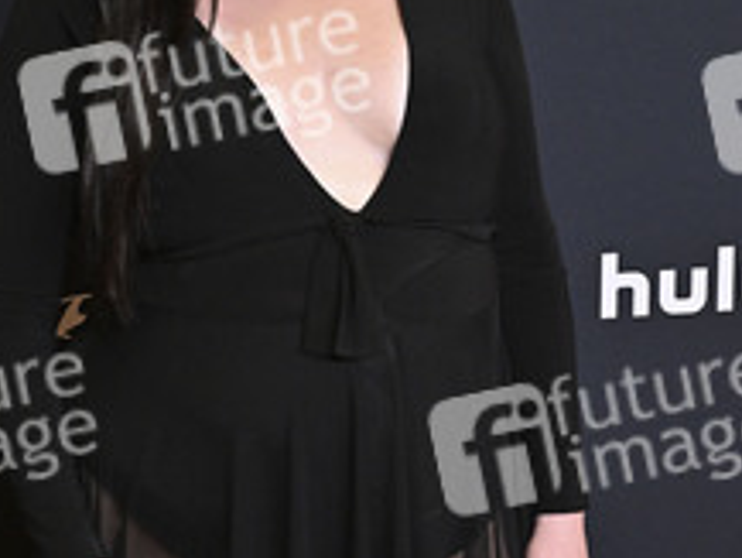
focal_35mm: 115
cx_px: 294
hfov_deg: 17.1
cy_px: 264
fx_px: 2466
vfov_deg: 12.9
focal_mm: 65
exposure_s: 1/250
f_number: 5.6
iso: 4000
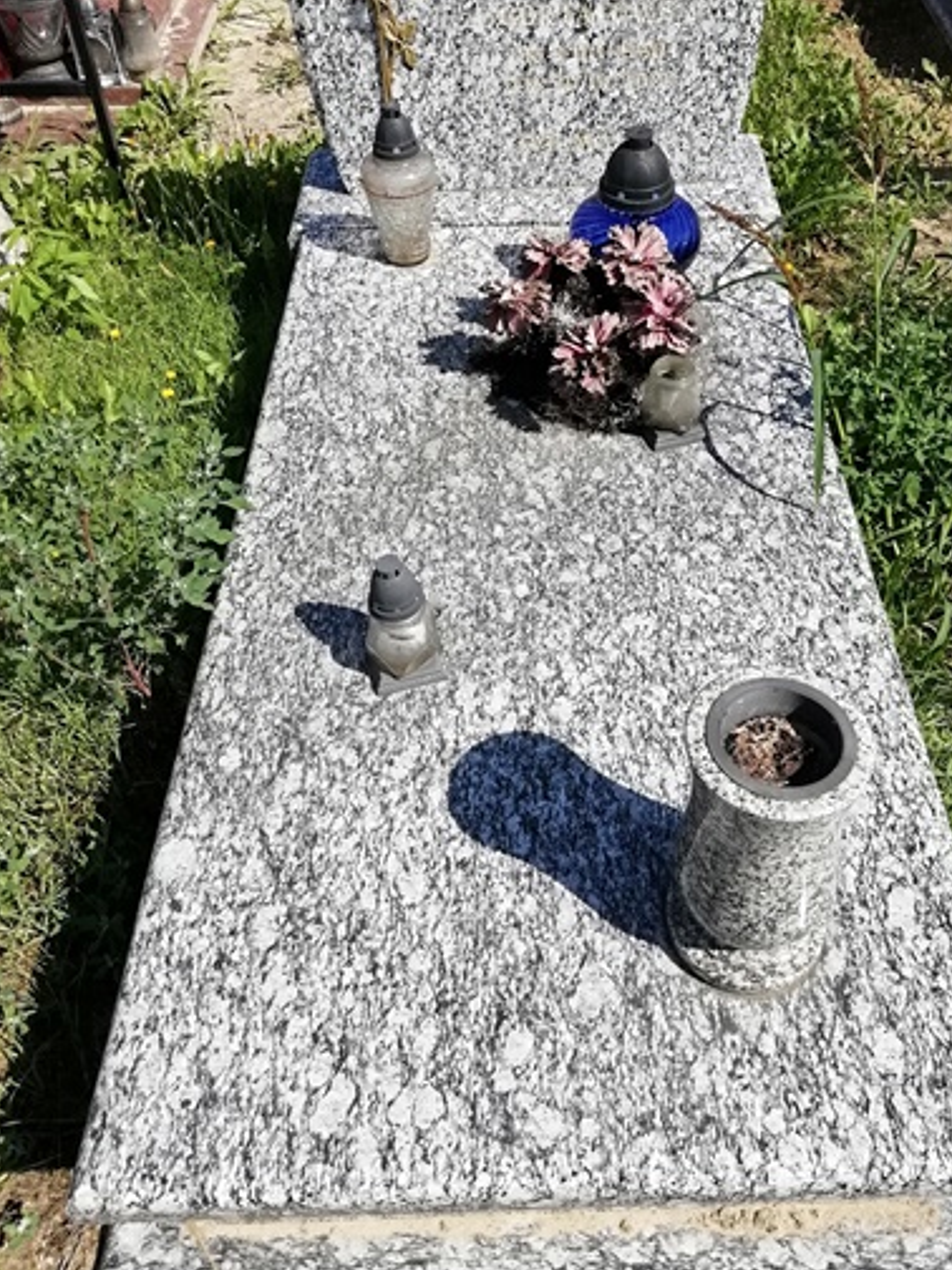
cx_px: 557
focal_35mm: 33
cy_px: 522
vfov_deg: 55.0
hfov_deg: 42.8
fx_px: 1210
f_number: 2.2
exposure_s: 1/1190
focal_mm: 3.21
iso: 50
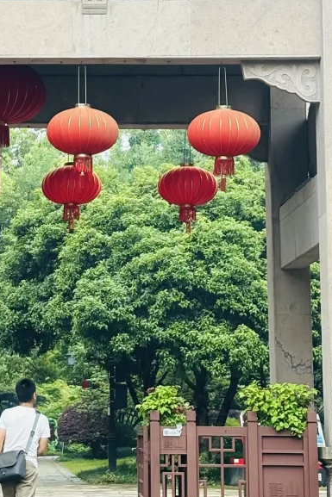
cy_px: 130
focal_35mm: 135
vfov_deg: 15.1
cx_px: -5
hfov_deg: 10.1
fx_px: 1866
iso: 32
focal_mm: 5.96
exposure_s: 1/254
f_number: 1.6
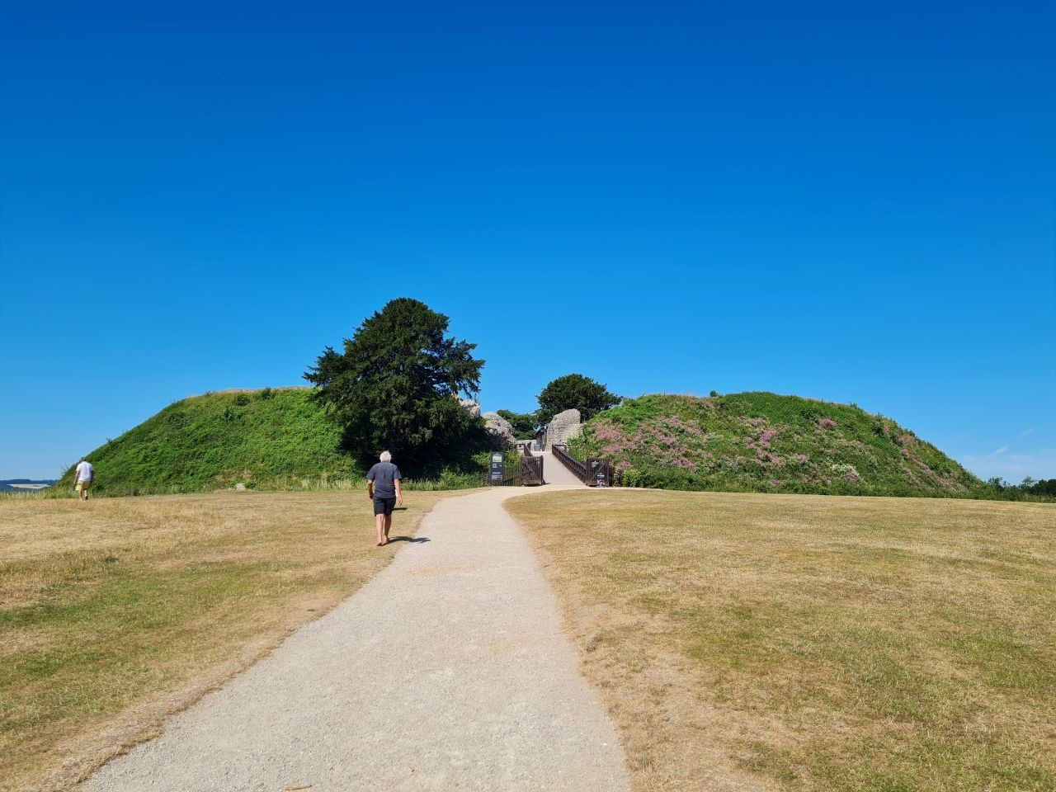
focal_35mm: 26
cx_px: 528
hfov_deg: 67.3
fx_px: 793
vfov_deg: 53.1
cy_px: 396
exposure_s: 1/3112
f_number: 1.8
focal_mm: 5.4
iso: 50
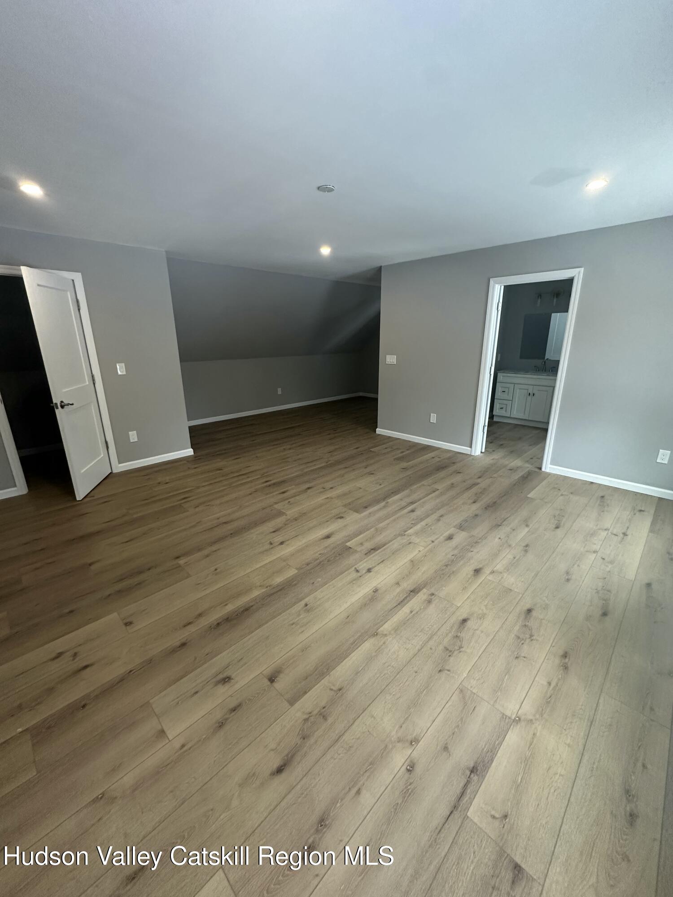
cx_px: 336
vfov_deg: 102.1
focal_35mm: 14
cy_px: 448
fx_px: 363
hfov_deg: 85.7
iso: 250
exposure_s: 1/99
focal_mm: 2.22
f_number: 2.2
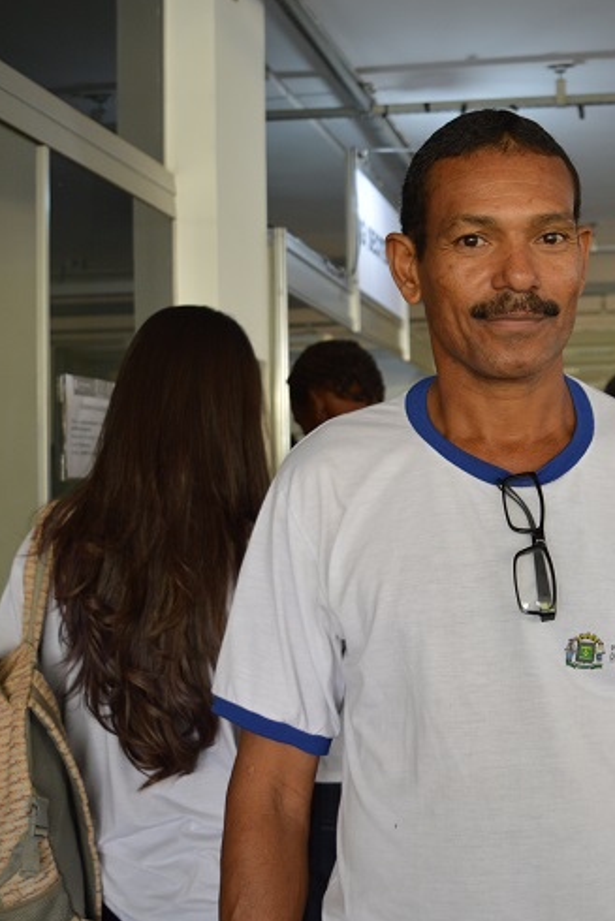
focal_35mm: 53
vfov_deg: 37.7
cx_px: 538
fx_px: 1351
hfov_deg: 25.0
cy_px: 457
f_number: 3.8
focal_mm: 23
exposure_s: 1/60
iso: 400
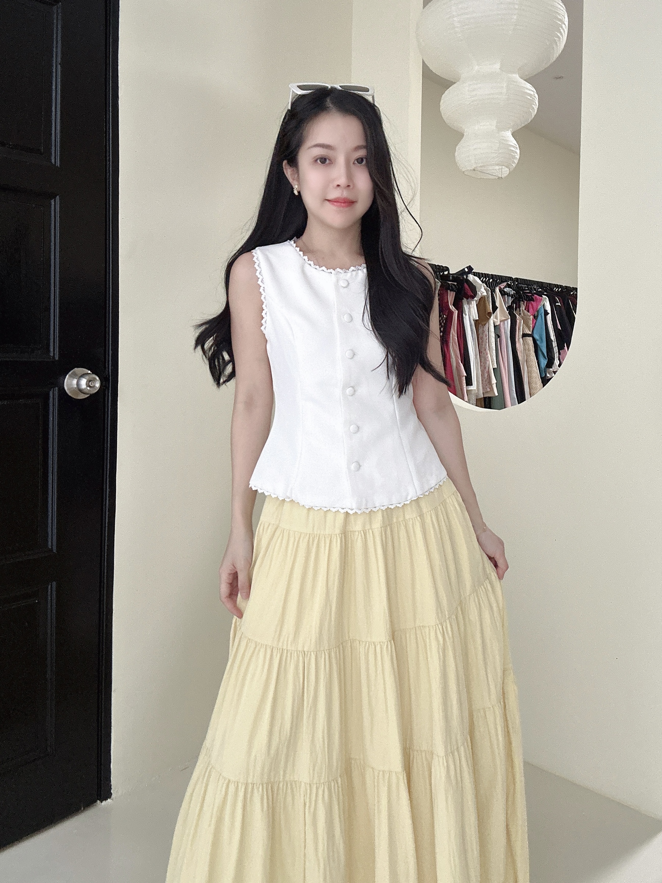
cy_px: 442
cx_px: 331
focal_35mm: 23
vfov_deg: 73.9
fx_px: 586
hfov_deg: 58.9
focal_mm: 2.69
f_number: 1.9
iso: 160
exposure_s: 1/60
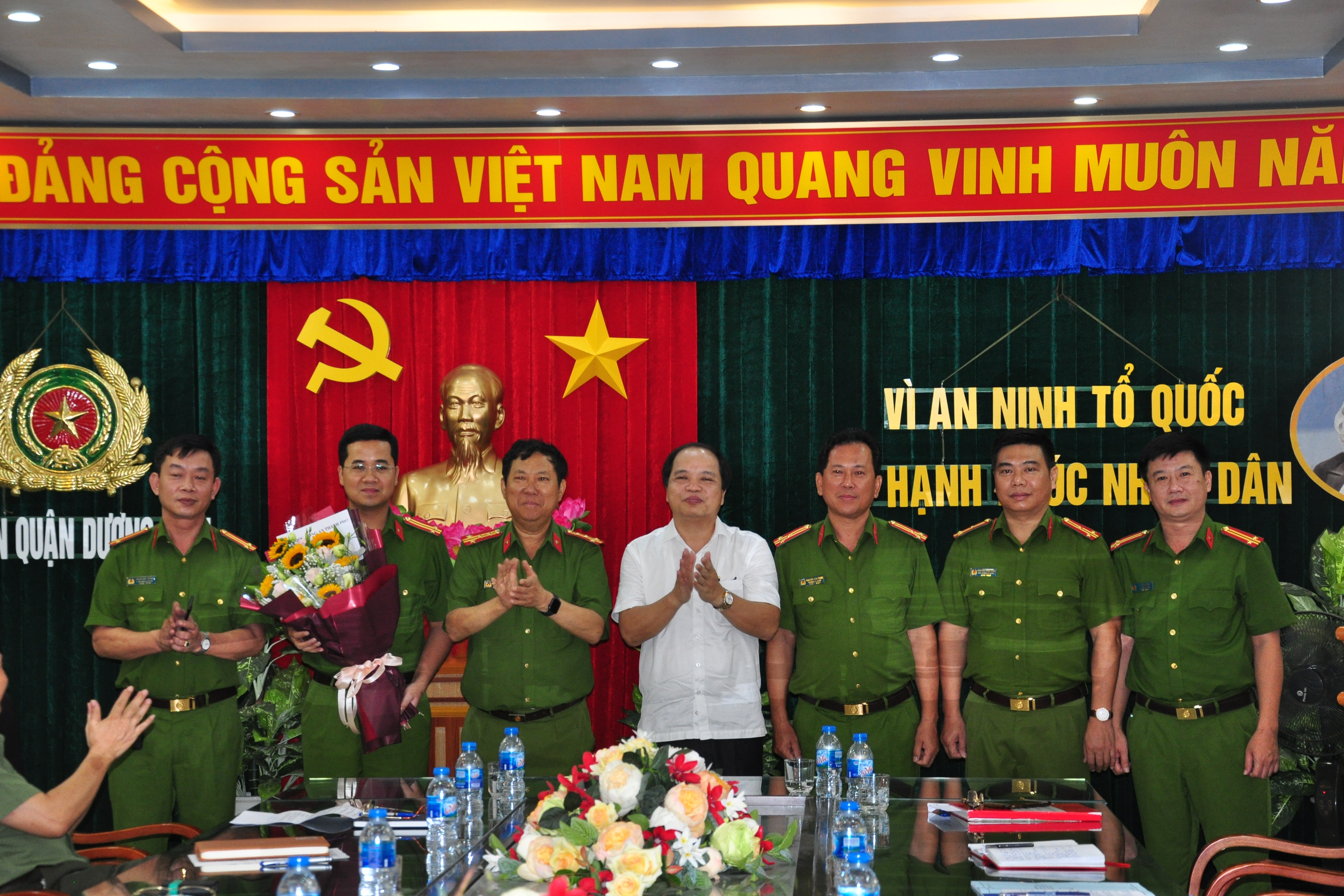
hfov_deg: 23.1
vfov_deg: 15.5
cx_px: 673
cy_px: 451
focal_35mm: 88
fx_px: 3285
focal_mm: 58
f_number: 5
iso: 800
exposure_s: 1/60
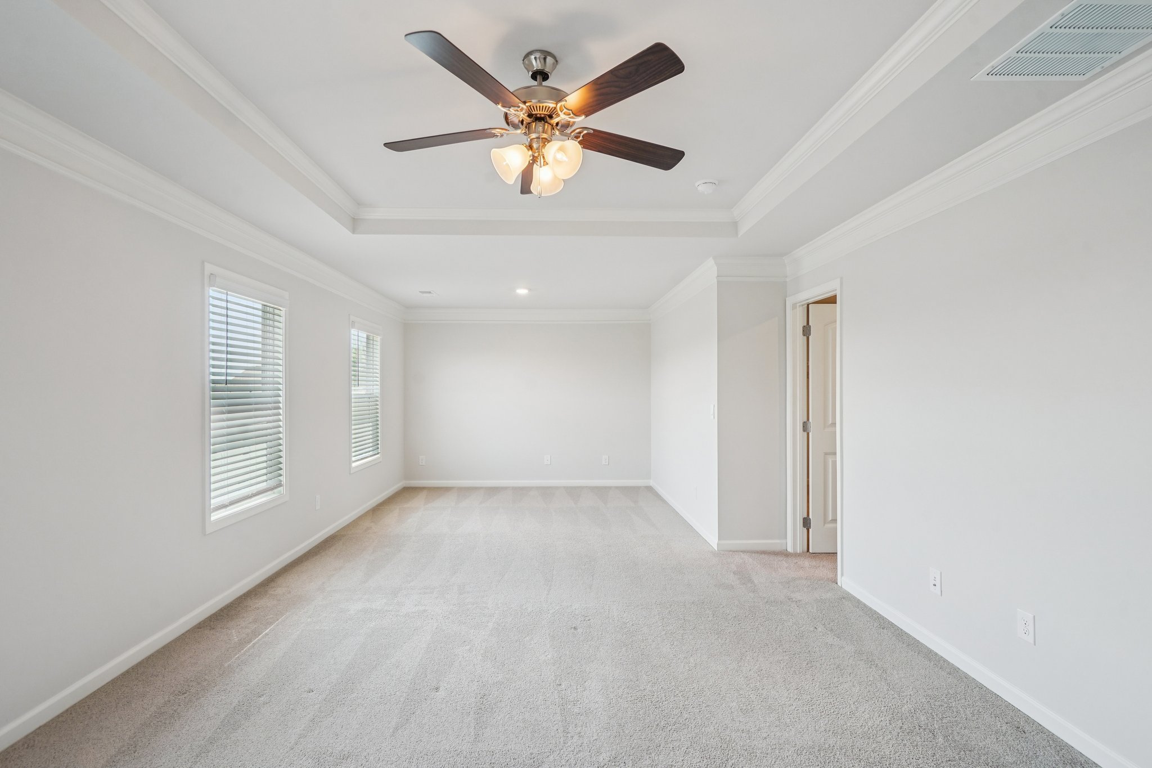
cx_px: 576
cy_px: 384
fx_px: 512
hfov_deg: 96.7
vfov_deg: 73.7
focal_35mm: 16
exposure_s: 1/20
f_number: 8
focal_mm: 16
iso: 400
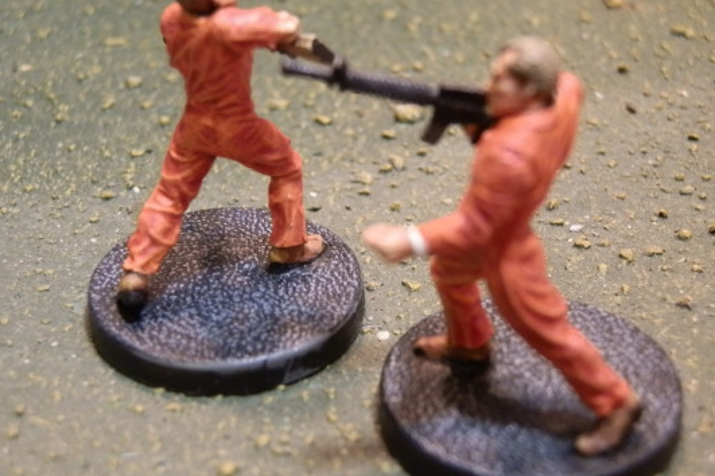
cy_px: 226
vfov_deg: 21.2
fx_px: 1271
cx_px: 355
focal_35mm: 64
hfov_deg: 31.4
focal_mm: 10.99
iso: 400
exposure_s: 1/25
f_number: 3.7
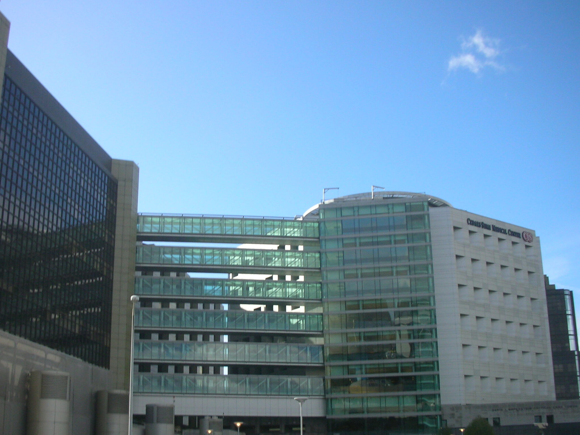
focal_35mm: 44
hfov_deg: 42.8
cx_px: 240
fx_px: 737
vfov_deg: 32.8
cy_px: 256
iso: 50
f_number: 8.5
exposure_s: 1/92.7
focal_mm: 5.8
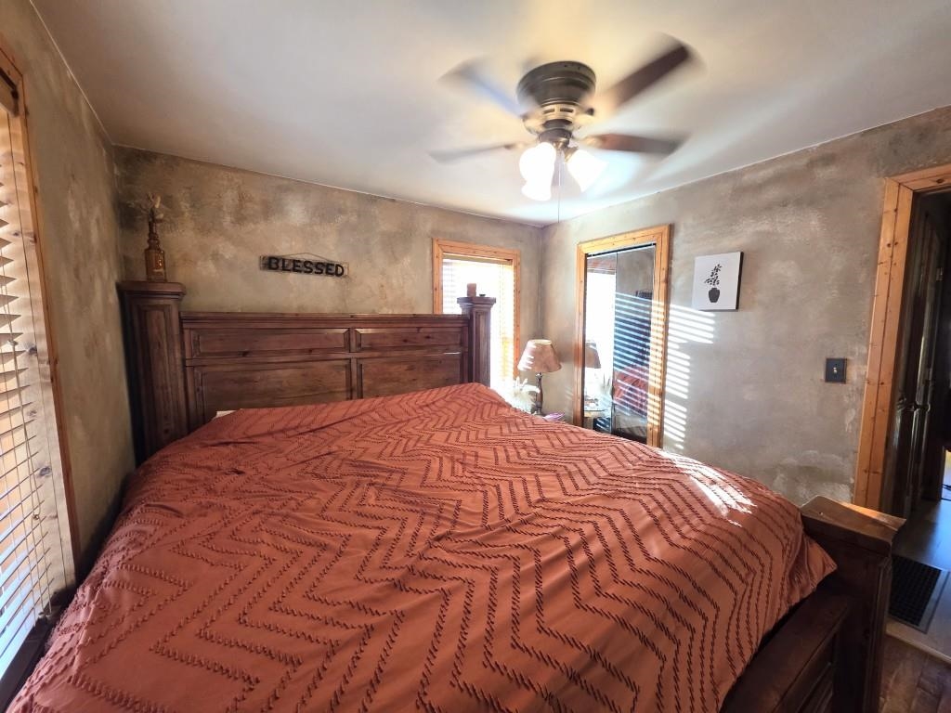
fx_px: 357
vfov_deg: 89.9
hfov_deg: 106.2
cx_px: 476
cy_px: 356
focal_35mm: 13
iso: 160
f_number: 1.9
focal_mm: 2.2
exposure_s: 1/60
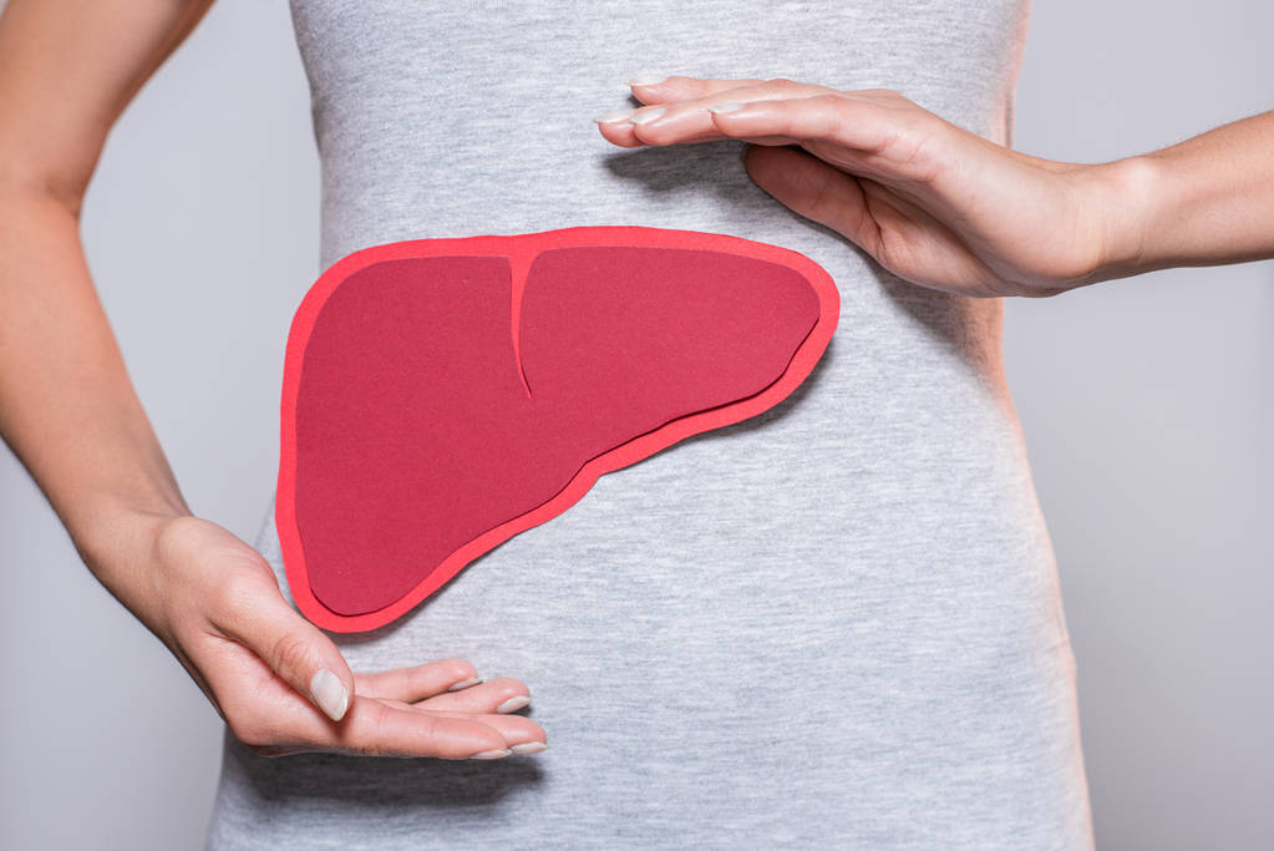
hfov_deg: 23.9
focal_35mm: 85
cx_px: 637
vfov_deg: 16.1
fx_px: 3009
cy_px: 426
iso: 100
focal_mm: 85
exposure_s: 1/125
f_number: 5.6
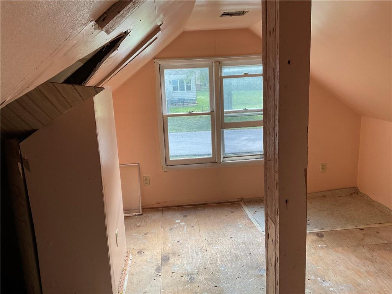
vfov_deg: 48.2
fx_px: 328
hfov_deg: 61.7
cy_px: 147
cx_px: 196
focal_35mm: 29
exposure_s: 1/122
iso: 50
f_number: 1.8
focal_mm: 3
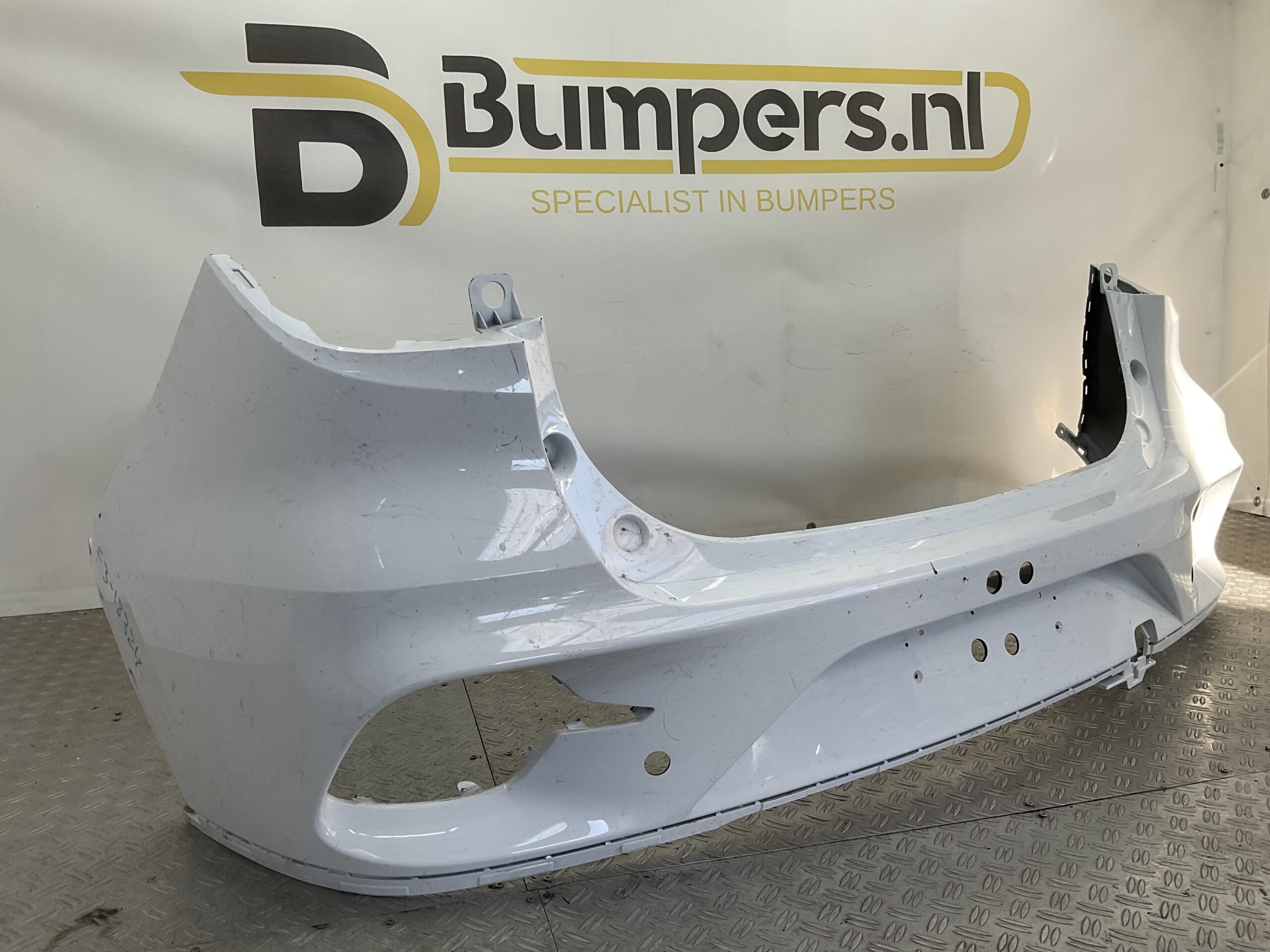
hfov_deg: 61.7
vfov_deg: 48.2
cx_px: 635
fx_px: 1064
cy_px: 476
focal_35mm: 29
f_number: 1.8
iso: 16
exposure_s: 1/250
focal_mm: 3
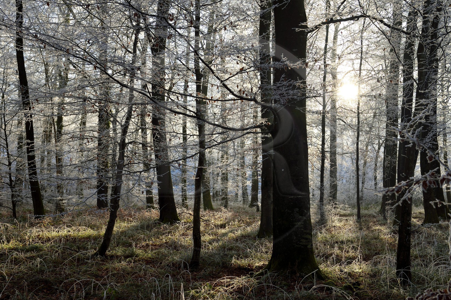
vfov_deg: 25.9
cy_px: 150
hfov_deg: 38.2
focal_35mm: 52
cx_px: 226
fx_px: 651
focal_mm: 52
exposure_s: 1/160
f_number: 10
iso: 200
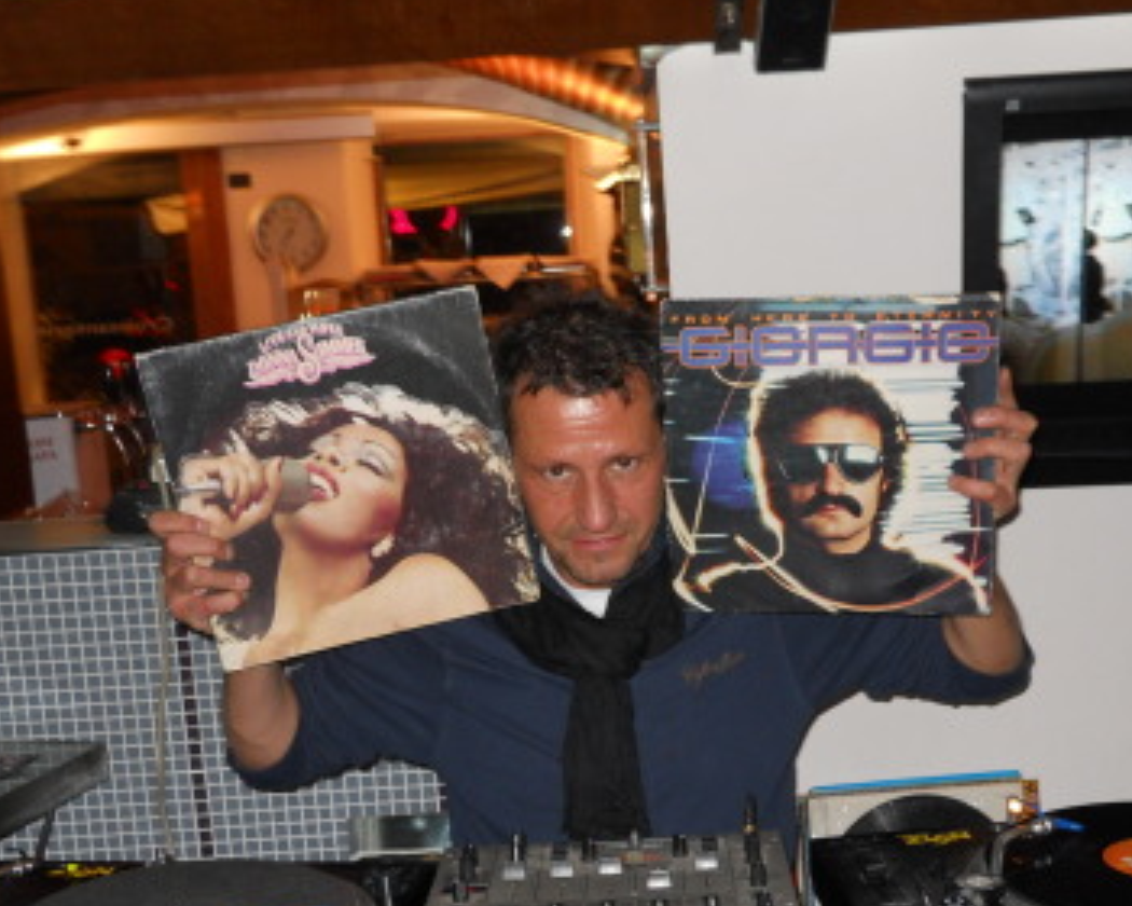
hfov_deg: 37.3
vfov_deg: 30.1
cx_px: 631
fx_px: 1675
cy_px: 576
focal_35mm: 50
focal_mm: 5
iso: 125
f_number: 2.7
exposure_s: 1/25
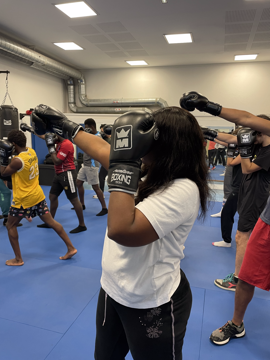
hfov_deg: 53.1
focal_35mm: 26
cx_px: 135
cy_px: 180
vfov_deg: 67.3
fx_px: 270
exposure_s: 1/50
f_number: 1.6
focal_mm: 4.2
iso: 125
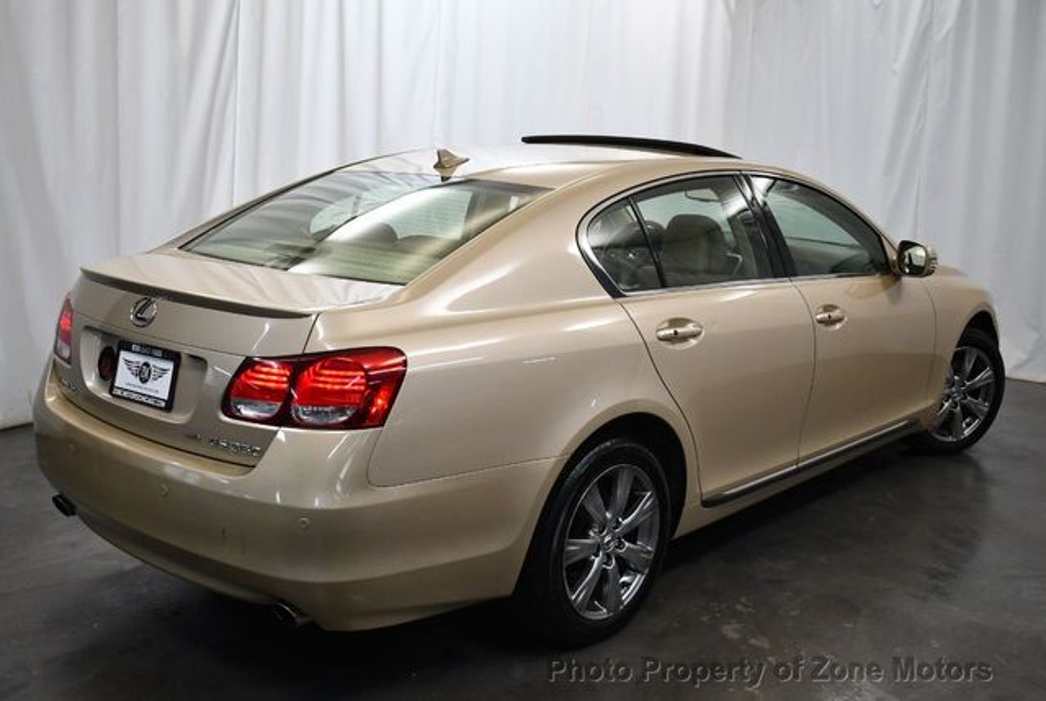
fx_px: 1164
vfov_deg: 33.5
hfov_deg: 48.4
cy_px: 350
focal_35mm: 40
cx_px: 523
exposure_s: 1/250
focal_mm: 20
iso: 800
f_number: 3.5
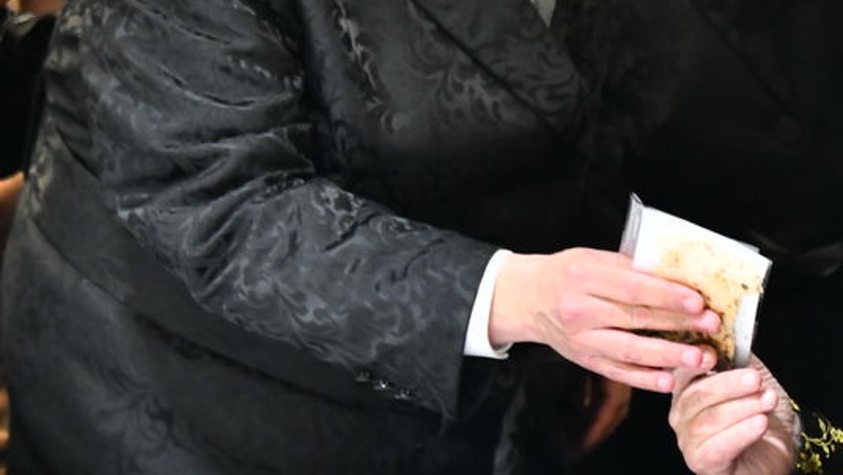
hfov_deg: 7.5
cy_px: -45
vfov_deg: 4.2
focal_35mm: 287
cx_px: 849
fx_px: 6418
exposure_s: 1/125
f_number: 5.6
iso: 2000
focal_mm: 105
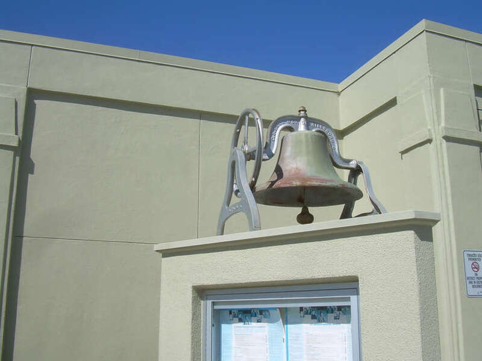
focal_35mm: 38
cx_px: 241
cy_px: 180
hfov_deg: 49.0
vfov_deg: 37.7
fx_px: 529
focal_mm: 6.3
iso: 50
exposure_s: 1/594
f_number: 4.6
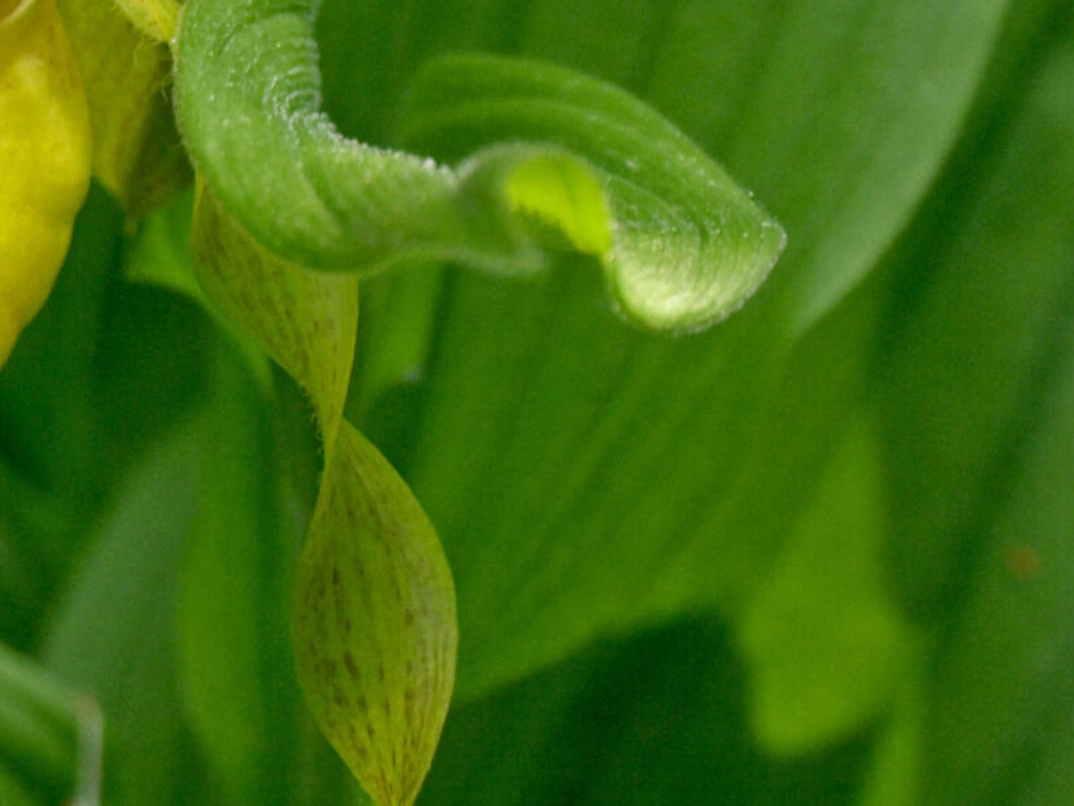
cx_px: -79
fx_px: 7447
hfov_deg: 8.2
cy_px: -135
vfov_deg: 6.2
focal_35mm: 240
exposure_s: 1/80
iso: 400
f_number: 5.6
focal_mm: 37
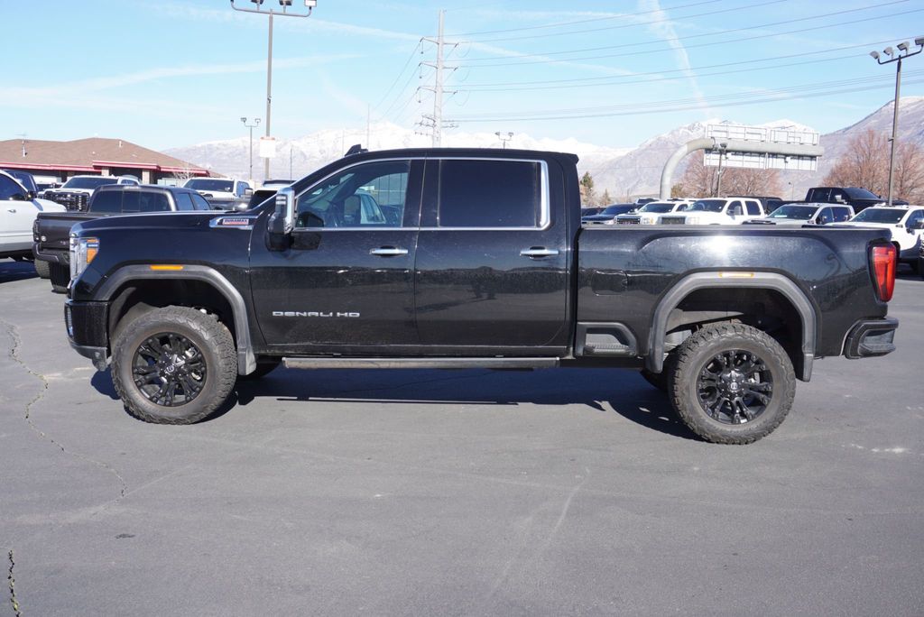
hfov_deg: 55.1
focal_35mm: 34
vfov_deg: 38.4
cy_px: 308
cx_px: 462
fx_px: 886
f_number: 7.1
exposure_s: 1/160
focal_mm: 23
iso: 100
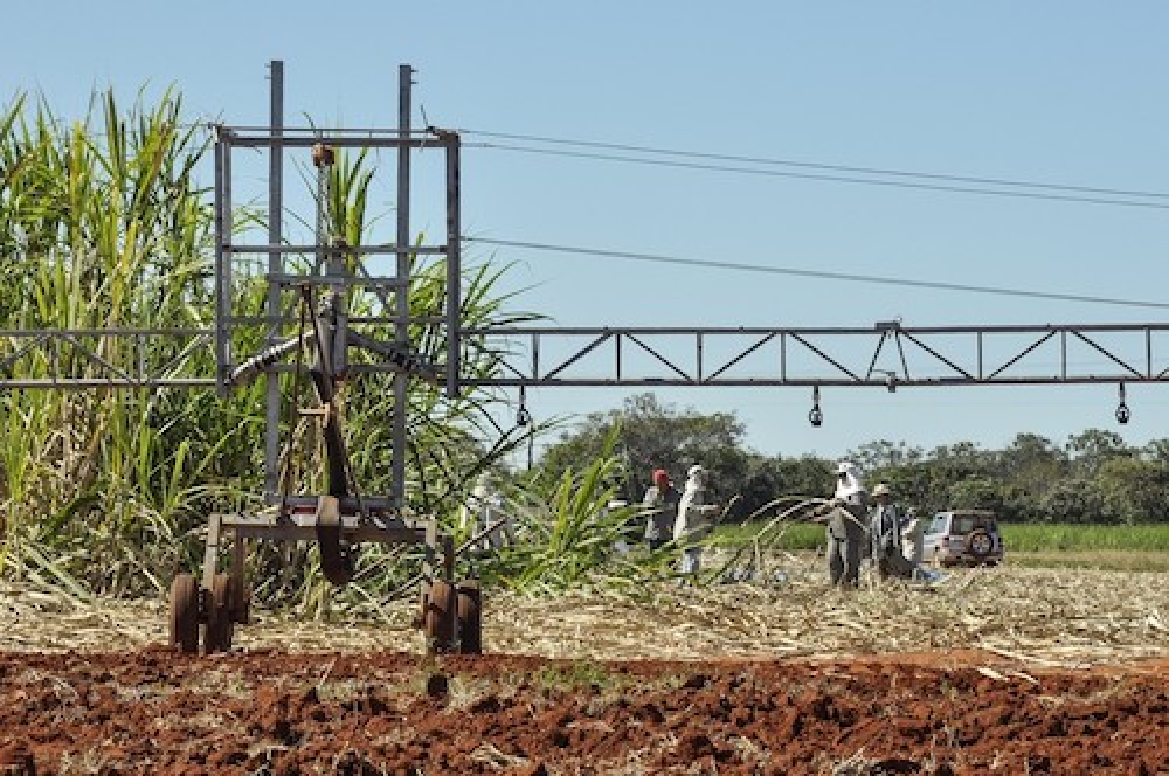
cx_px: 584
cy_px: 388
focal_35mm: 158
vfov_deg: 8.7
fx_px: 5108
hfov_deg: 13.1
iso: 200
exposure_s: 1/250
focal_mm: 105
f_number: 9.5
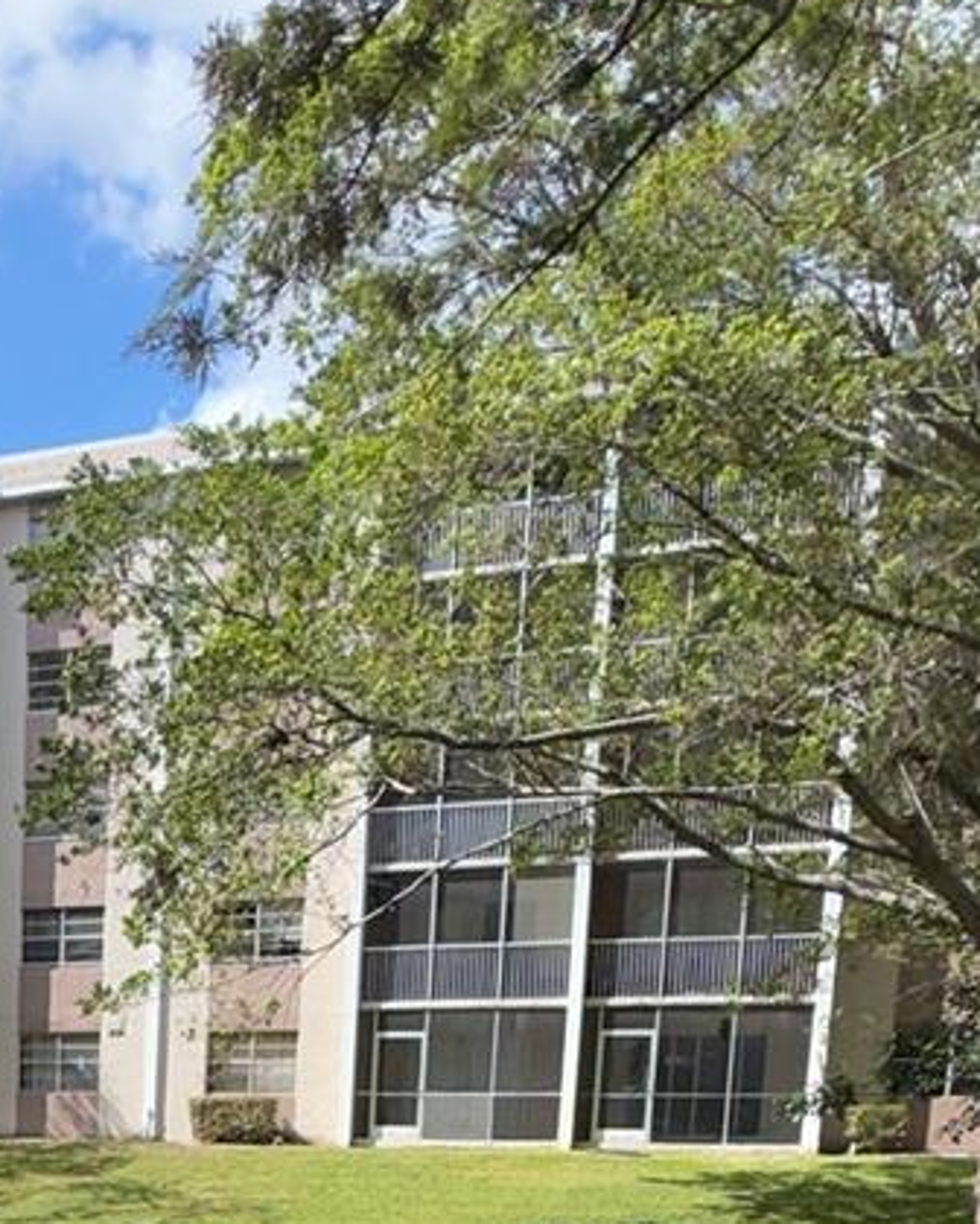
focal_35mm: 50
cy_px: 1402
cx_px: -160
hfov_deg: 27.1
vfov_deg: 32.1
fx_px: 1813
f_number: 2.2
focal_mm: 2.22
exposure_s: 1/1087
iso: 16
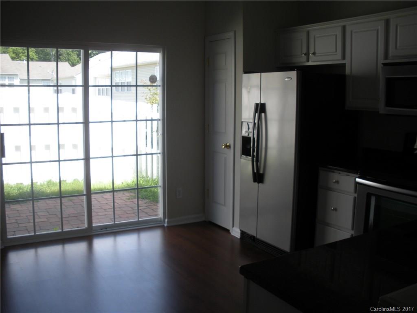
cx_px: 208
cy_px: 156
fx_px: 434
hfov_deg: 51.4
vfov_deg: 39.7
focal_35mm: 36
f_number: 3.5
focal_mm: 6.3
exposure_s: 1/93
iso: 64
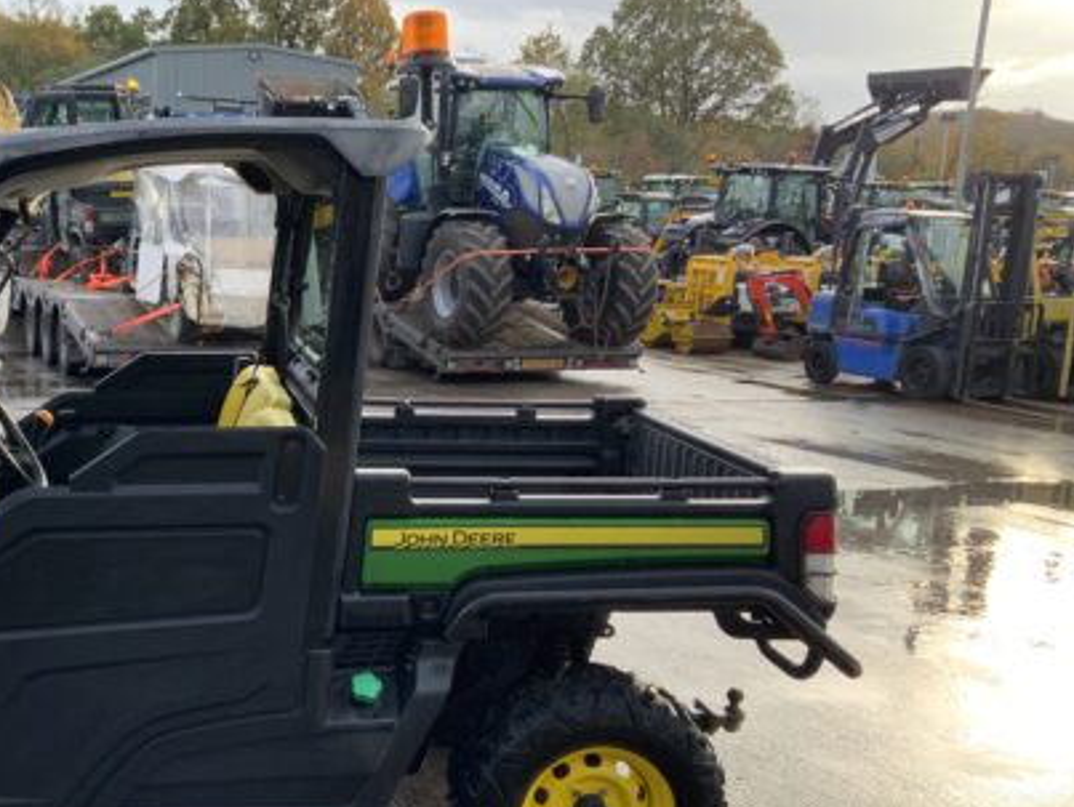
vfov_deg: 31.5
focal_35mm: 46
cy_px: 495
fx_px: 1428
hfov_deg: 40.0
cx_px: 267
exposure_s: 1/180
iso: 16
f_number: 1.8
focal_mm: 3
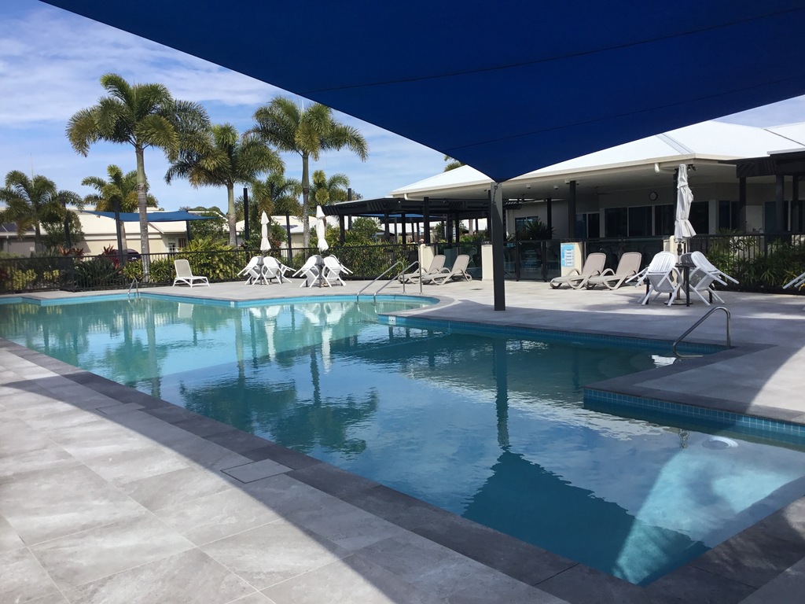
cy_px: 302
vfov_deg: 45.4
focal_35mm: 31
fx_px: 721
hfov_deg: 58.4
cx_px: 402
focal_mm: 3.3
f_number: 2.4
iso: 25
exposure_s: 1/1481
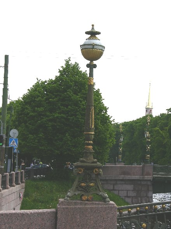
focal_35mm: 110
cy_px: 114
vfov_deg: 17.9
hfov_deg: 13.5
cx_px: 86
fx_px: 725
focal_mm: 27.3
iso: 50
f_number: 6.6
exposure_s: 1/168
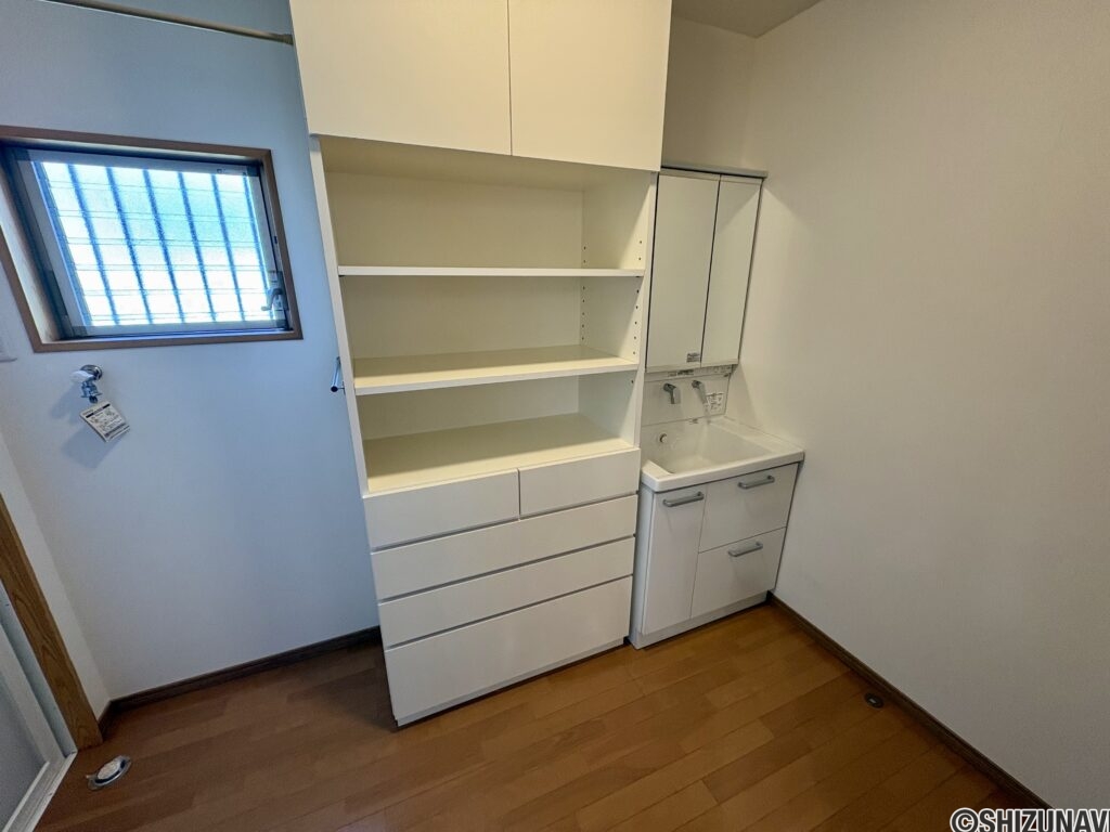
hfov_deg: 102.1
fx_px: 449
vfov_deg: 85.7
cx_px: 555
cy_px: 416
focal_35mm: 14
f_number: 2.2
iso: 200
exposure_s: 1/60
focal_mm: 2.22
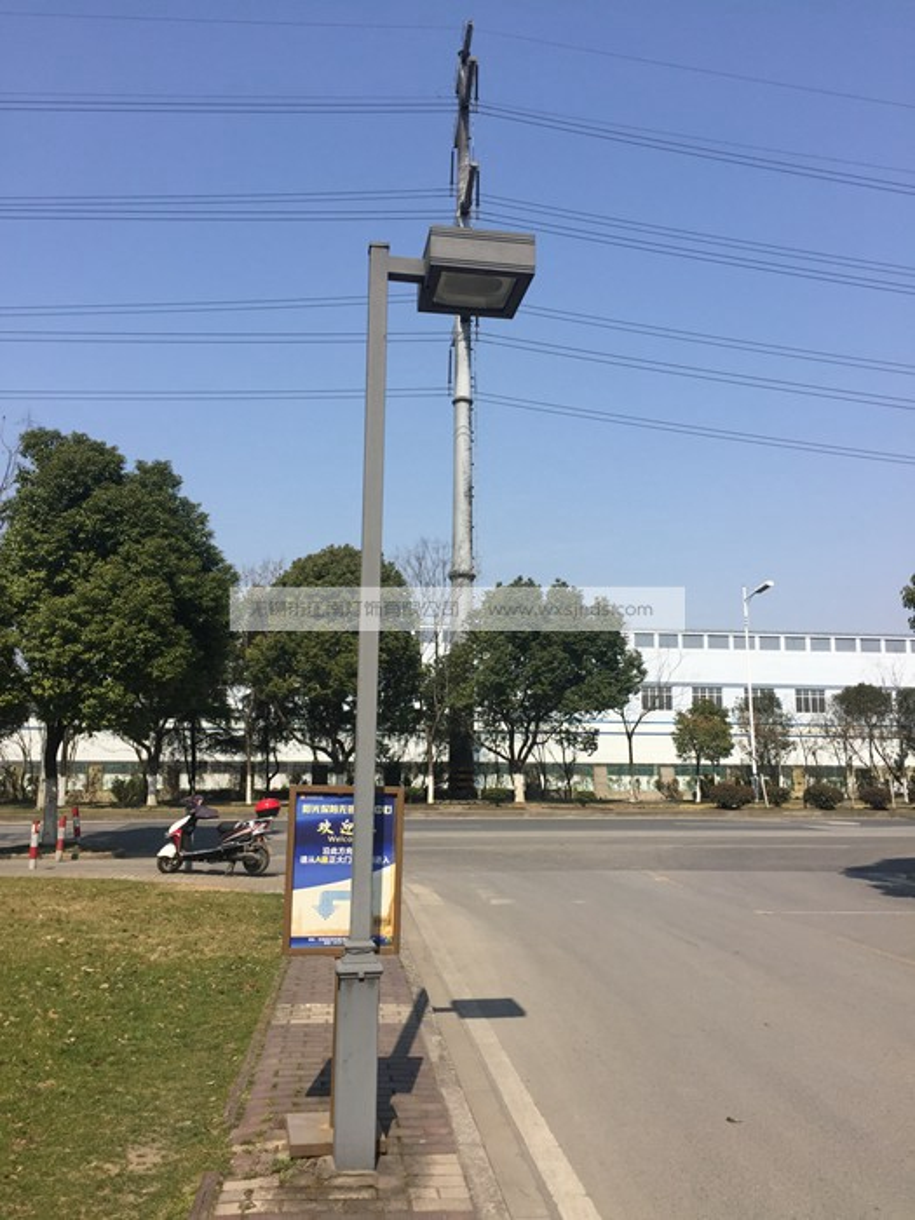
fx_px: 1022
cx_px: 458
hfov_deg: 48.2
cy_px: 610
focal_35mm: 29
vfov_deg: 61.7
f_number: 2.2
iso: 32
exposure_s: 1/2198
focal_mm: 4.15
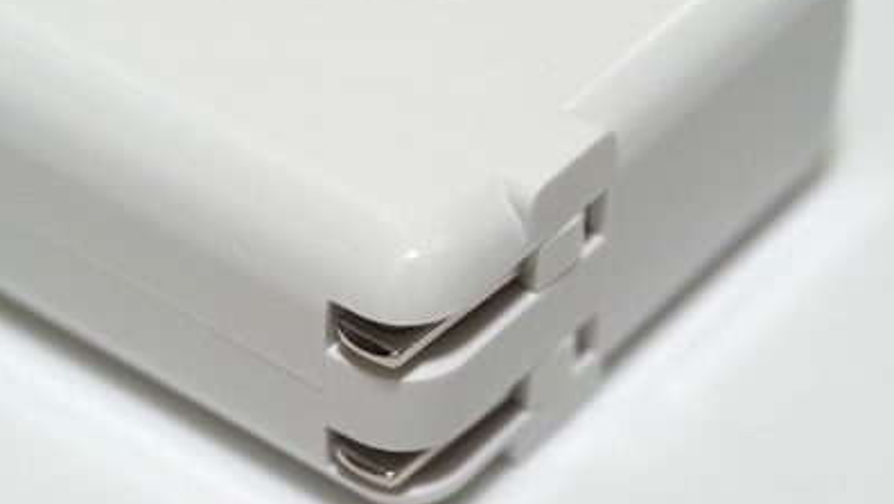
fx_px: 3130
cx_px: 449
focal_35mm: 132
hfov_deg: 16.3
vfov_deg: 9.2
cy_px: 307
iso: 2000
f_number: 4
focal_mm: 60
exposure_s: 1/125
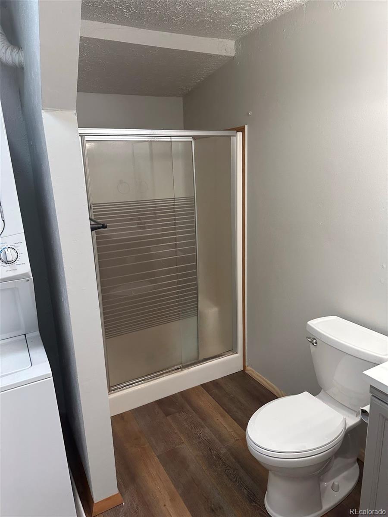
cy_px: 258
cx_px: 194
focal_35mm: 24
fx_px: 359
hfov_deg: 56.8
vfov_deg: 71.6
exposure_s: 1/120
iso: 125
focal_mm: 6.86
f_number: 1.78
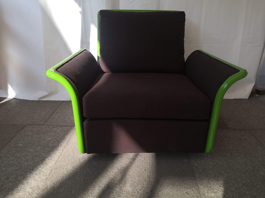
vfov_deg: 51.4
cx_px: 132
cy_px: 99
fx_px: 207
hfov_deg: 65.3
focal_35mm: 27
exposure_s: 1/502
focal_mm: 3.95
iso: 50
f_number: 1.6
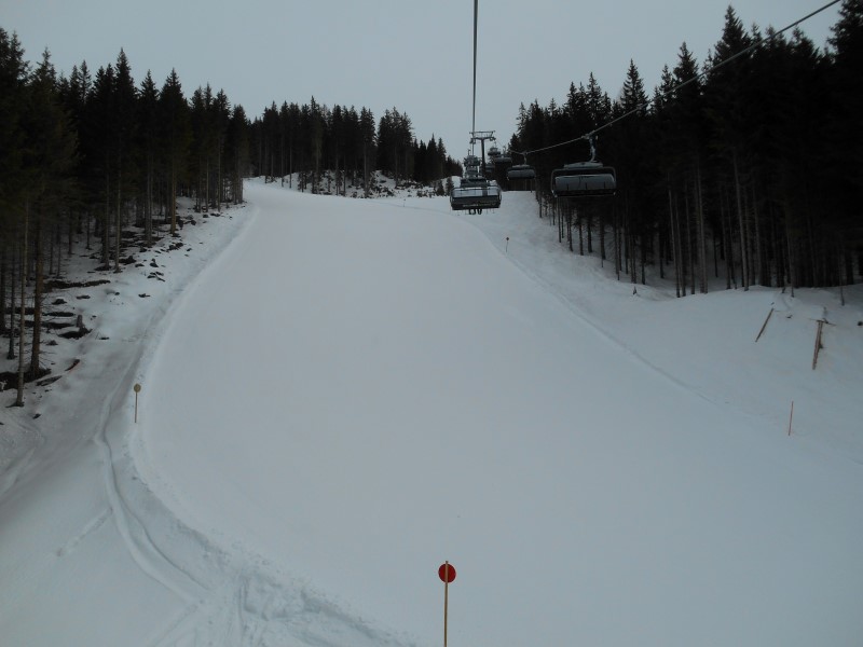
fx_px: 648
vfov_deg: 53.1
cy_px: 324
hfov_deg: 67.3
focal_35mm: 26
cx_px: 432
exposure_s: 1/1600
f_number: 3.4
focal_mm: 4.7
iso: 80
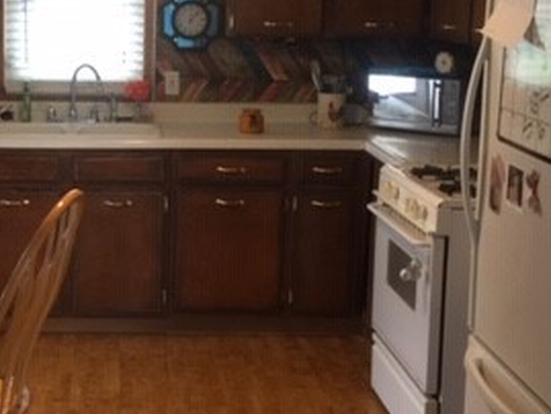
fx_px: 1099
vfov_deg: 21.3
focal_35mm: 69
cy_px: 182
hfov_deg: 27.6
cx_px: 113
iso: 50
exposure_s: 1/15
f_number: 2.2
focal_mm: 4.15
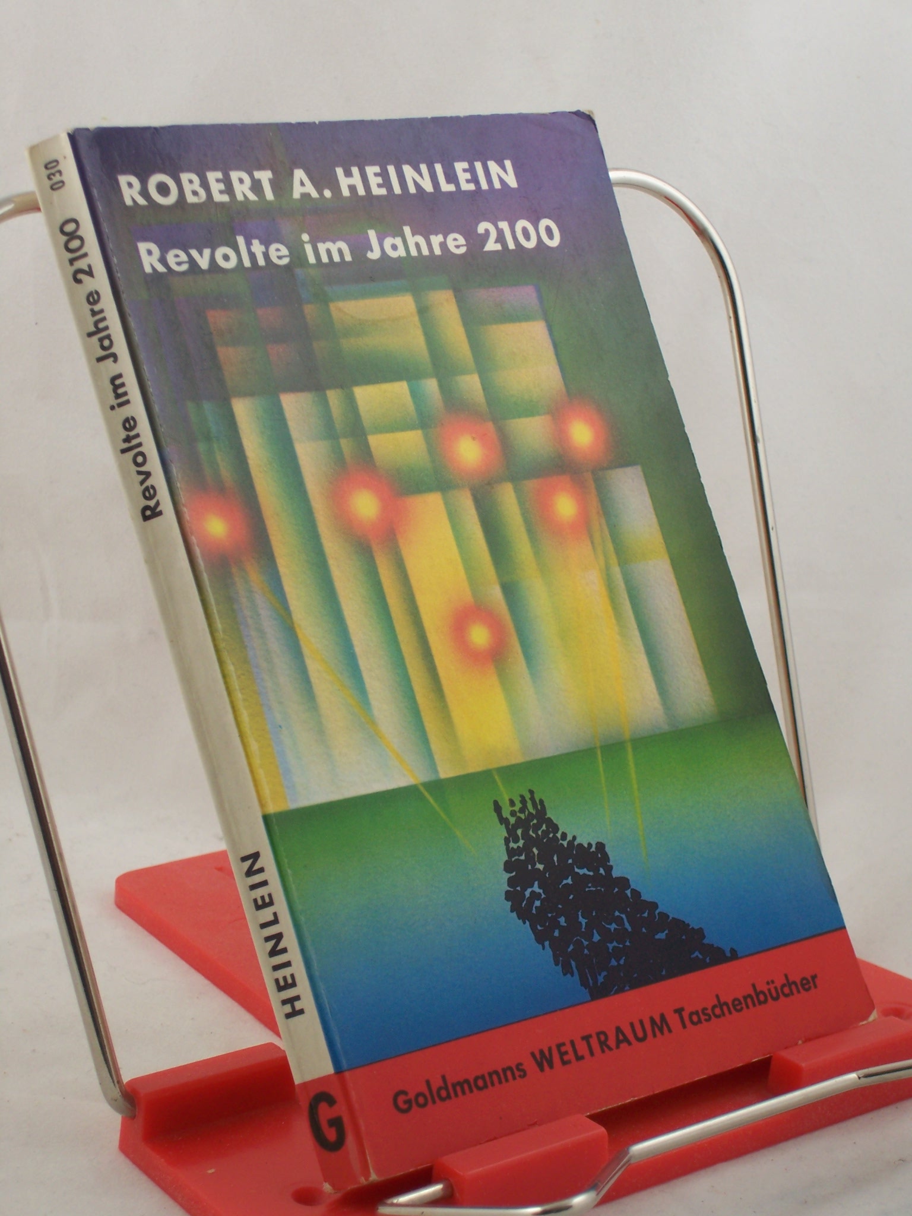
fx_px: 2881
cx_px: 456
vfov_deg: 23.8
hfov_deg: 18.0
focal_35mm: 82
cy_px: 608
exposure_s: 1/80
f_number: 4
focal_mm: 13.6
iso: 80
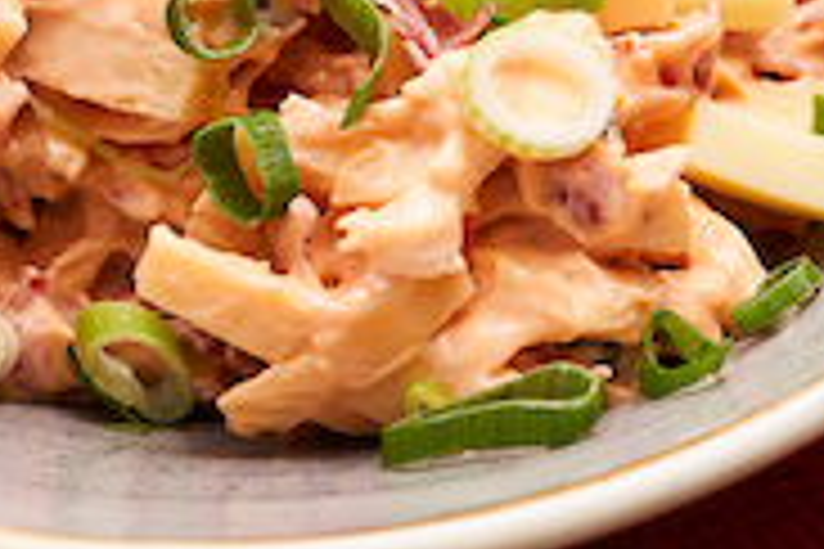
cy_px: -194
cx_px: 158
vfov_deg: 4.6
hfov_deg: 7.0
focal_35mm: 295
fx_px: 6752
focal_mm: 90
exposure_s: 1/125
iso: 200
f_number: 5.6
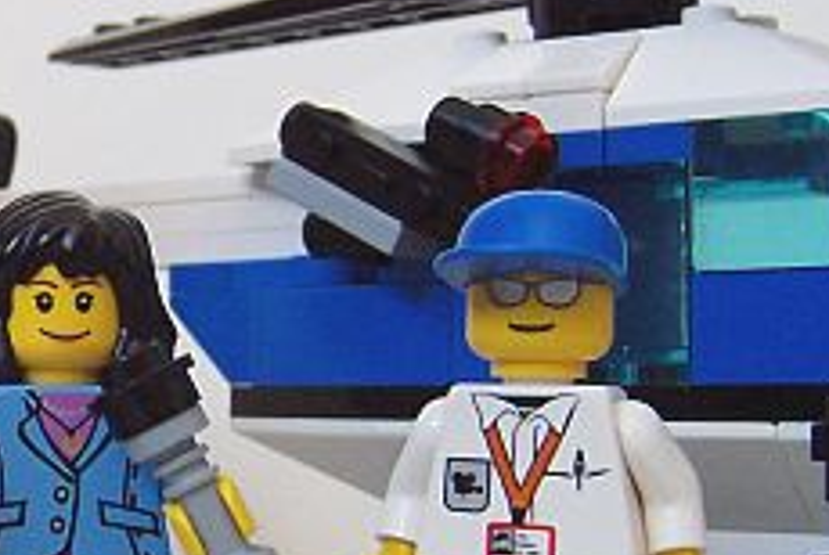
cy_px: 346
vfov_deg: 13.2
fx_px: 2398
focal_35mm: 104
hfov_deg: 18.9
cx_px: -72
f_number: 2.8
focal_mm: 5.6
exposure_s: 1/30
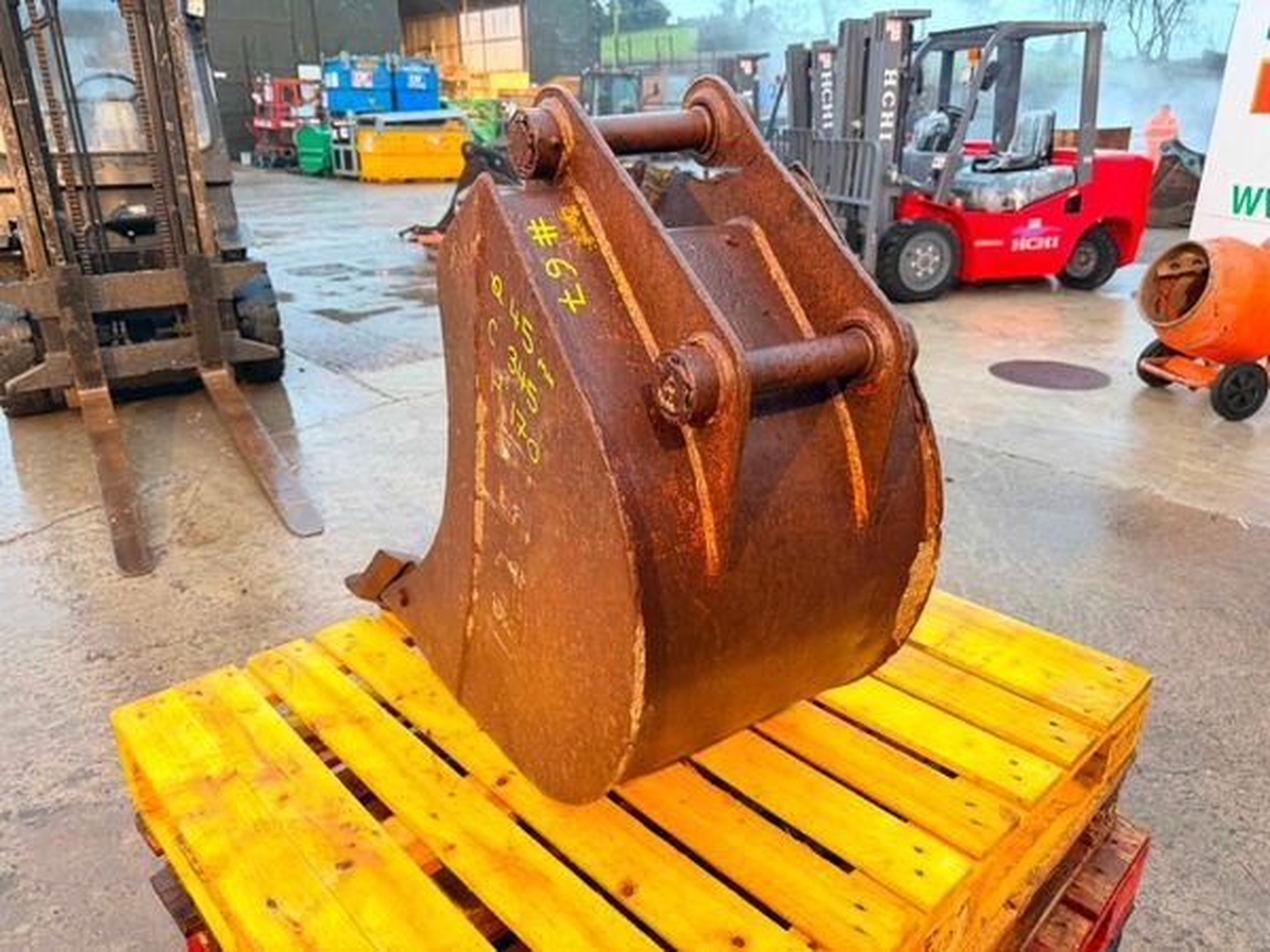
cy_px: 476
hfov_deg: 71.6
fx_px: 881
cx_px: 635
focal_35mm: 24
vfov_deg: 56.8
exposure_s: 1/50
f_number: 1.78
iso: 400
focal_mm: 6.76
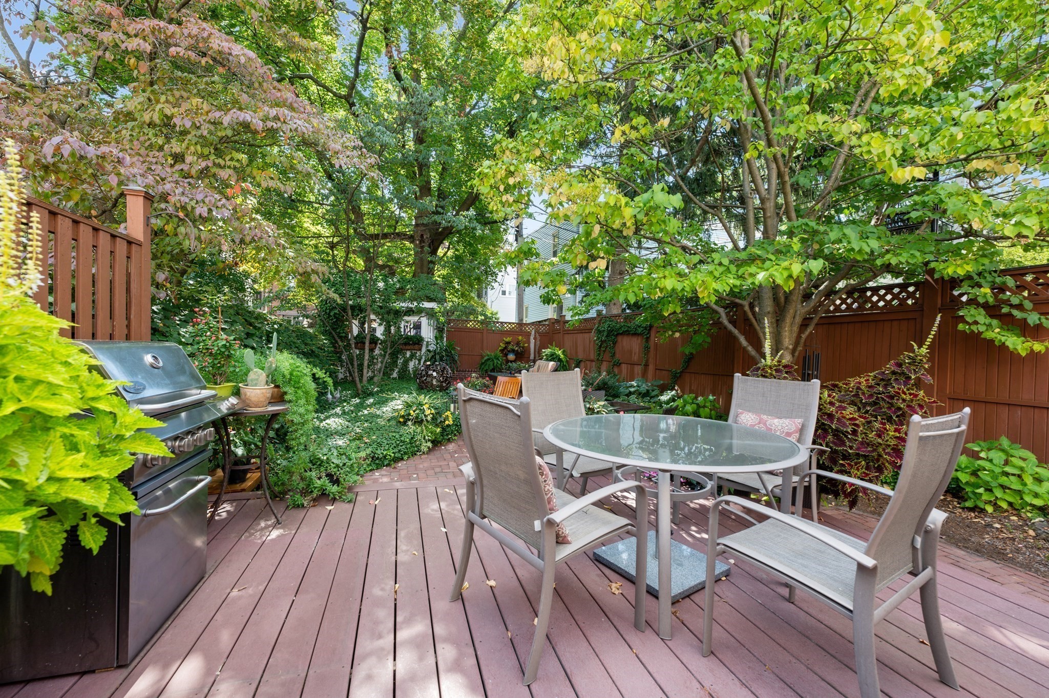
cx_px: 524
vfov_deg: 81.1
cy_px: 349
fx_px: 408
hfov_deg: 104.3
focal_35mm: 14
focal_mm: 14
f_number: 8
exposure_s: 1/25
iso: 100
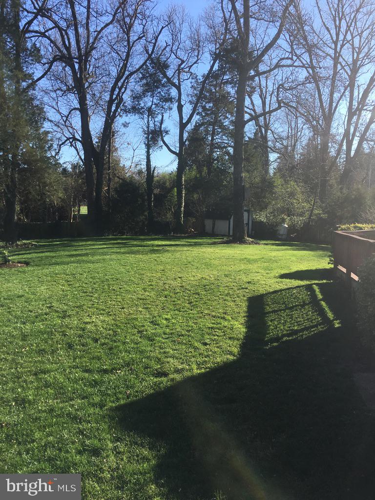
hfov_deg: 48.2
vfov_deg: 61.7
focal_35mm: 29
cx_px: 188
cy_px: 250
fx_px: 419
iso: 25
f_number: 2.2
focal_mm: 4.15
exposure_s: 1/810
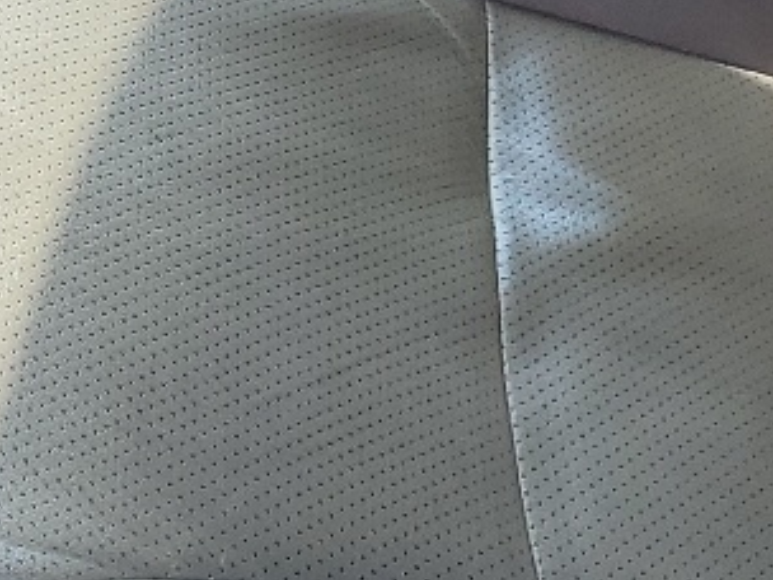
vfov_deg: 10.3
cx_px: -191
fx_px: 3059
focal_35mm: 137
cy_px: -374
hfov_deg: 13.9
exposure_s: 1/769
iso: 50
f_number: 1.5
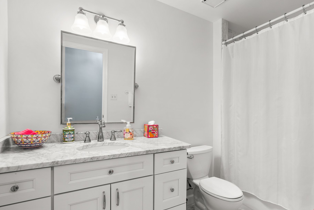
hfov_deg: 89.5
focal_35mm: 18
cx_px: 176
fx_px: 157
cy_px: 114
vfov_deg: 67.3
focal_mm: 16
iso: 125
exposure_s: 1
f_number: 8
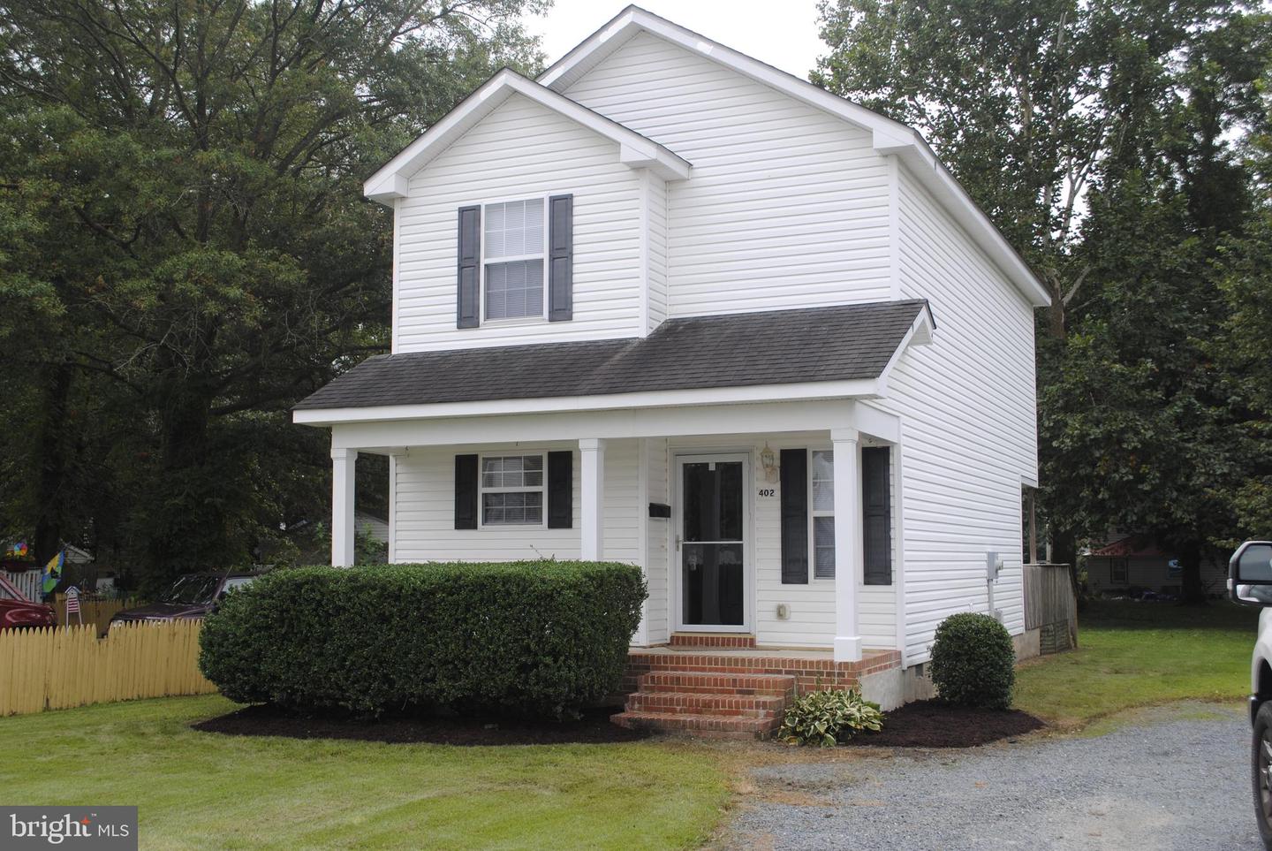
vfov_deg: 34.3
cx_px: 636
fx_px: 1379
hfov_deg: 49.5
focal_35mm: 39
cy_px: 426
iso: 100
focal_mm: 26
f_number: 6.3
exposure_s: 1/160
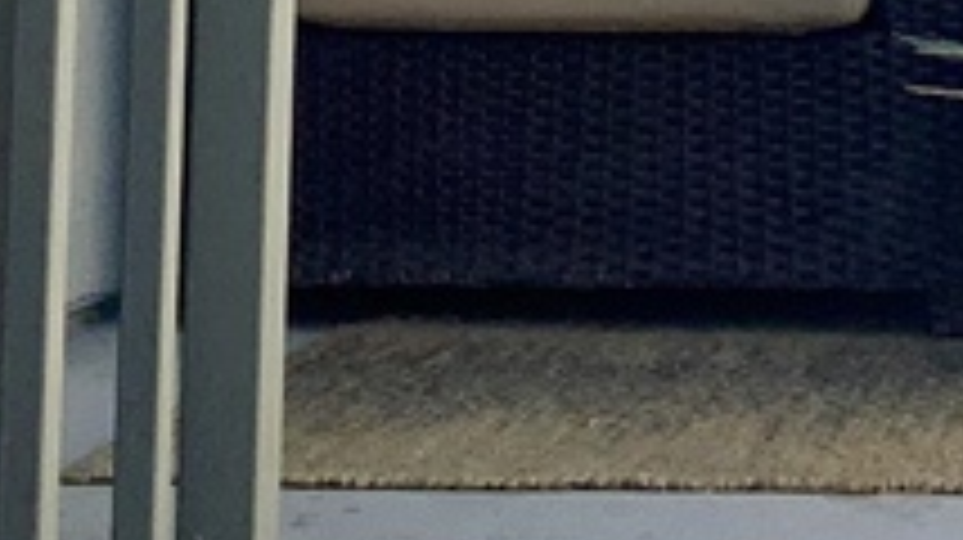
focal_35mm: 142
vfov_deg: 8.1
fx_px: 3623
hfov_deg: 15.0
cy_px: -562
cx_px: 788
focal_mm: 3
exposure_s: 1/1342
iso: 16
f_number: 1.8
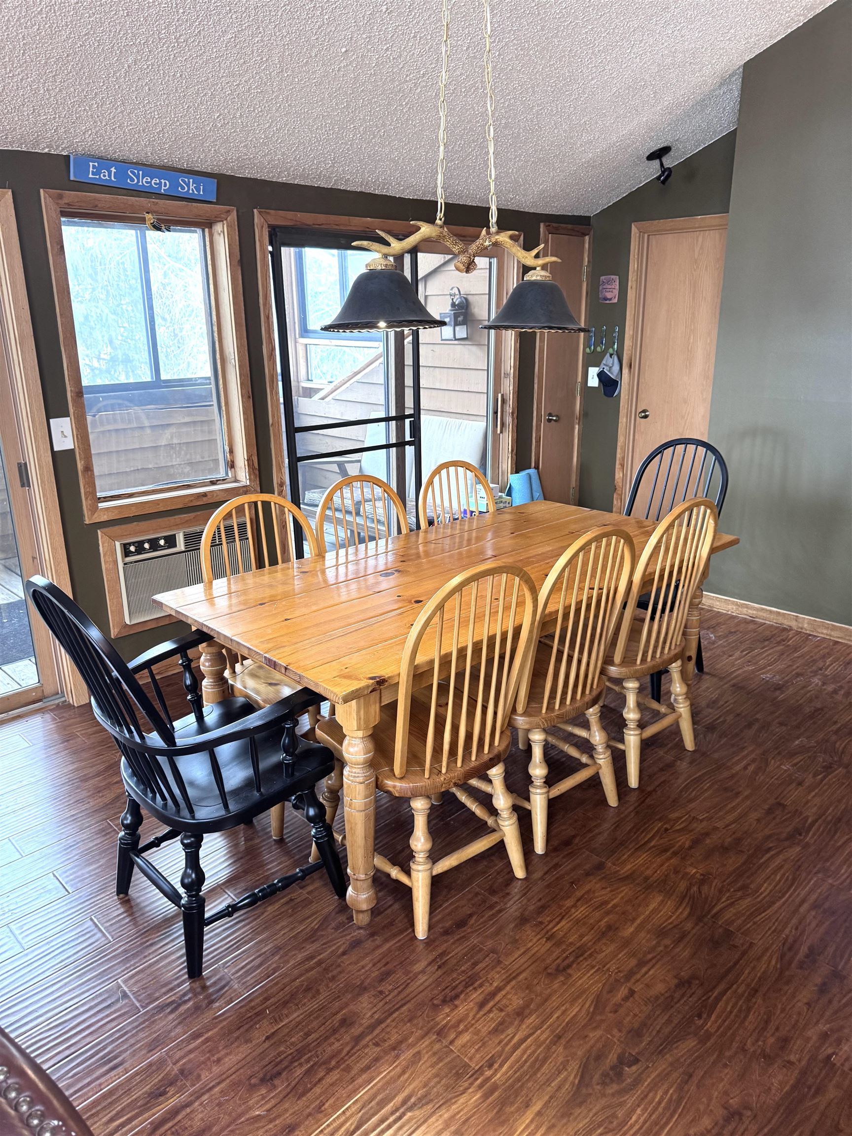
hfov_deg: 56.8
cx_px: 426
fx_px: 788
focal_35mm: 24
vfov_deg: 71.6
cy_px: 568
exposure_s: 1/60
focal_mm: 6.76
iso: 320
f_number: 1.78
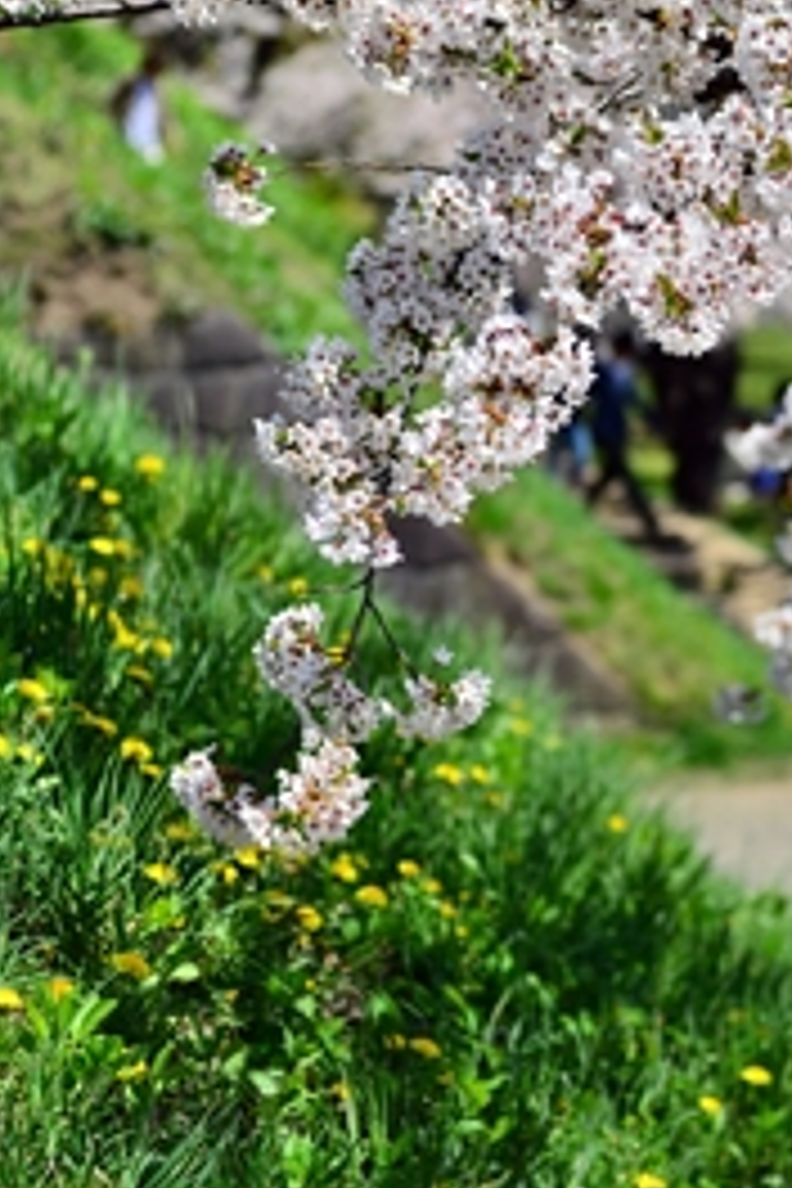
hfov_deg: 7.5
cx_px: 394
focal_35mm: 182
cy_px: 450
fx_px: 6006
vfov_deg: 11.3
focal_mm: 120
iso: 400
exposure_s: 1/4000
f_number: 4.5
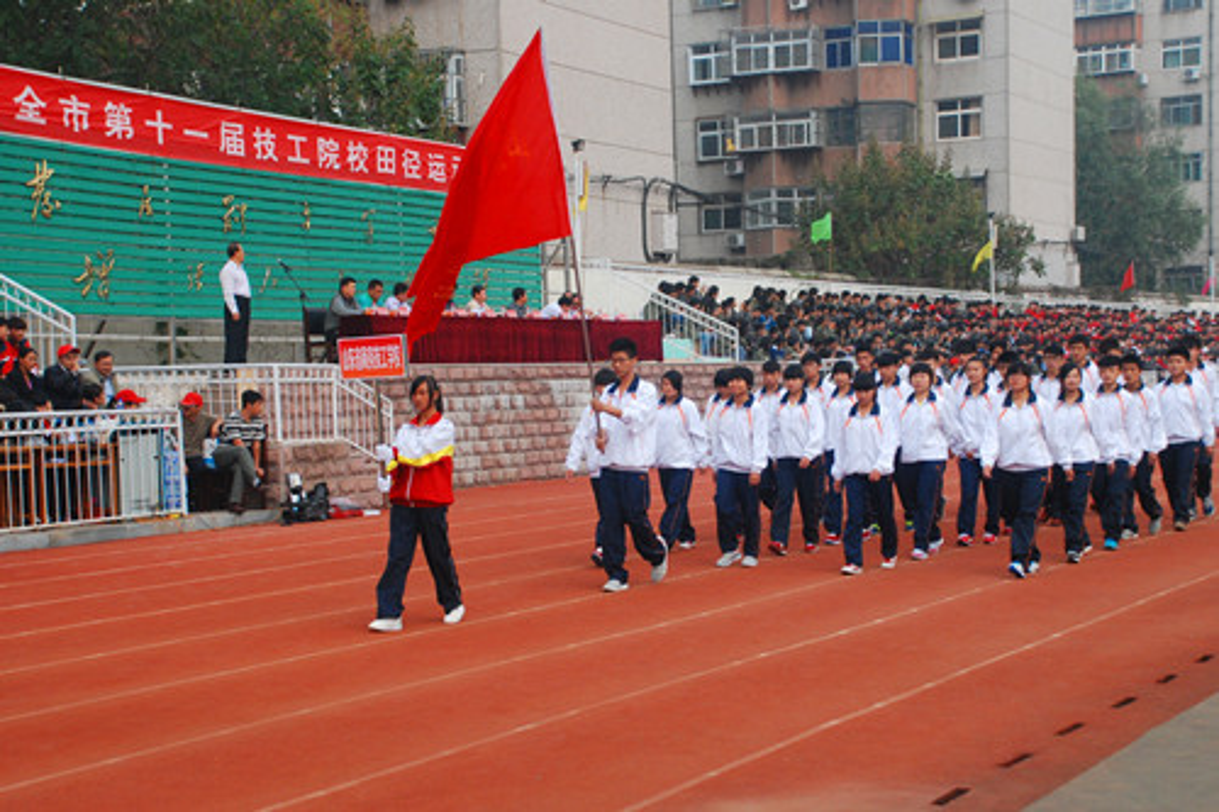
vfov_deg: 23.8
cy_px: 406
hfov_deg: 35.1
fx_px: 1929
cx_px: 610
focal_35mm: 57
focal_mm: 38
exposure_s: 1/1000
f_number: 5.6
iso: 400
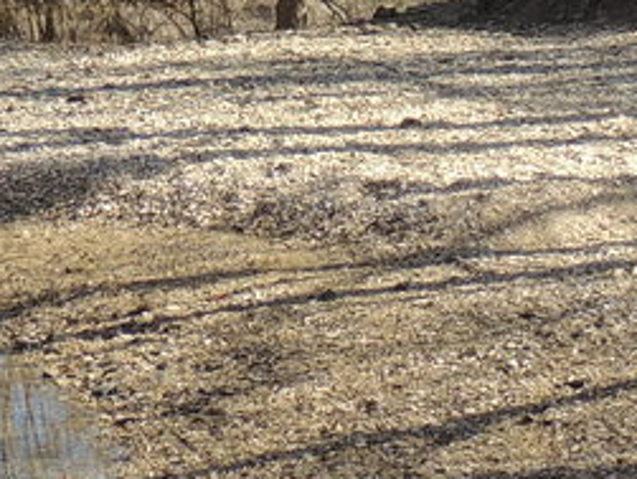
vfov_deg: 5.3
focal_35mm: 280
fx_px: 5160
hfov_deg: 7.1
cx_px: 322
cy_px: 23
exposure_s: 1/320
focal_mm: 9.8
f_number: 3.7
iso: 100
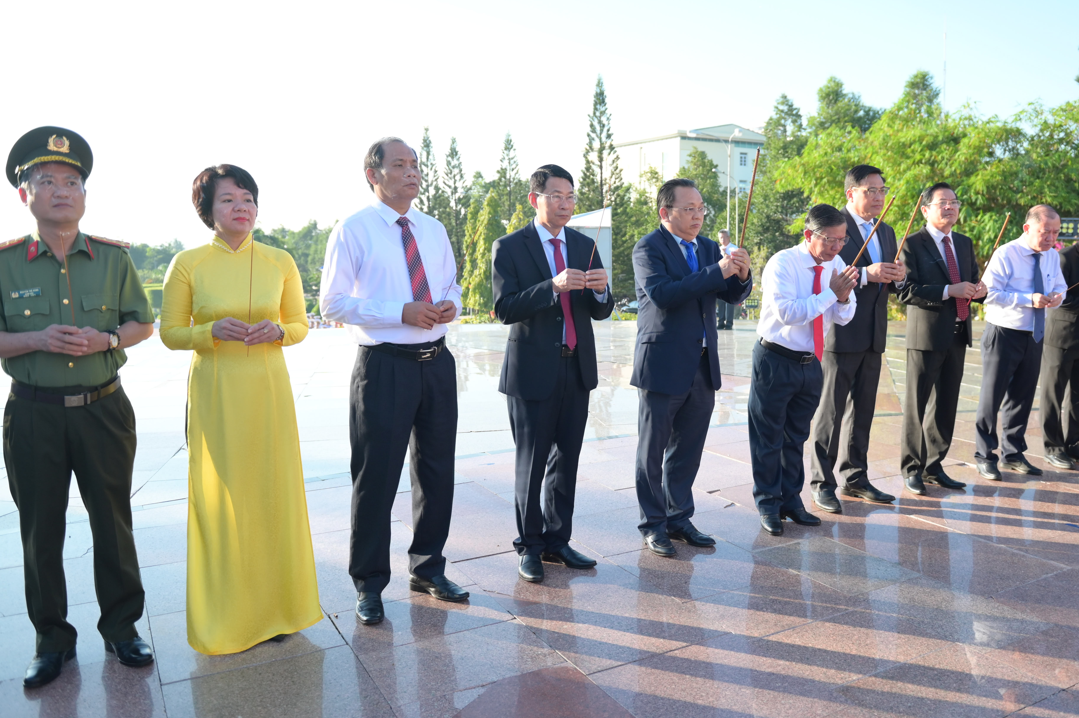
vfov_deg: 44.9
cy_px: 339
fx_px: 869
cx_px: 617
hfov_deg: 63.4
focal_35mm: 29
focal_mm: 24
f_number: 2.8
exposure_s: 1/1250
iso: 400
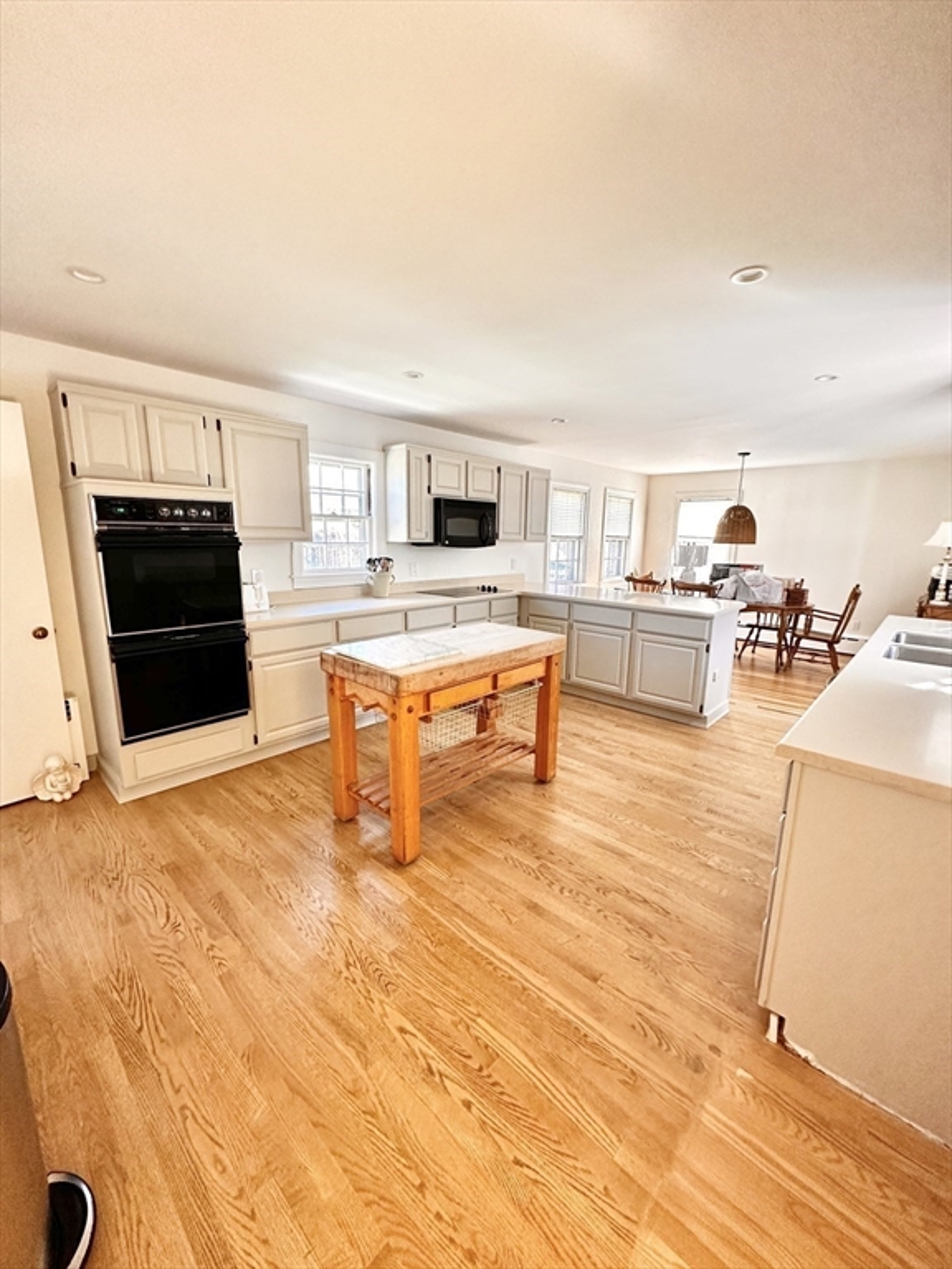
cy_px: 634
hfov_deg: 85.7
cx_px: 476
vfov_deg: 102.1
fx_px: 513
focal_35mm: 14
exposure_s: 1/99
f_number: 2.2
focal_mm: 2.22
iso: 200
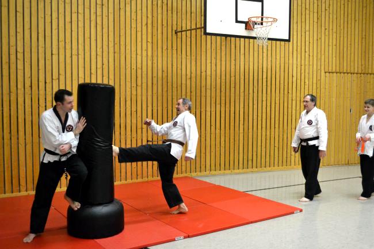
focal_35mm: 36
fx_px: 374
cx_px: 187
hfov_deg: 53.1
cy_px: 124
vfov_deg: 36.9
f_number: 4
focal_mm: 24
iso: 3200
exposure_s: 1/100
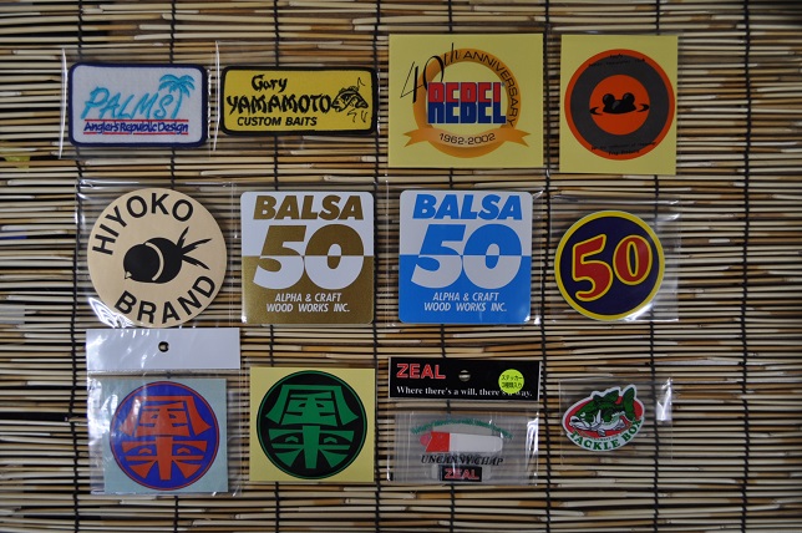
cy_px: 266
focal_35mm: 30
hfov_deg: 62.0
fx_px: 668
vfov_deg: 43.5
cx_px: 401
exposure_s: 1/60
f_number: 4
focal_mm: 20
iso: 400
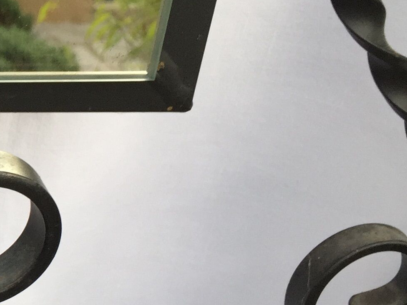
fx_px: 1140
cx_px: -217
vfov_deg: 15.2
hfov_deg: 17.9
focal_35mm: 97
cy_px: 162
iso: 50
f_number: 2.2
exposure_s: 1/120
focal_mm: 4.15
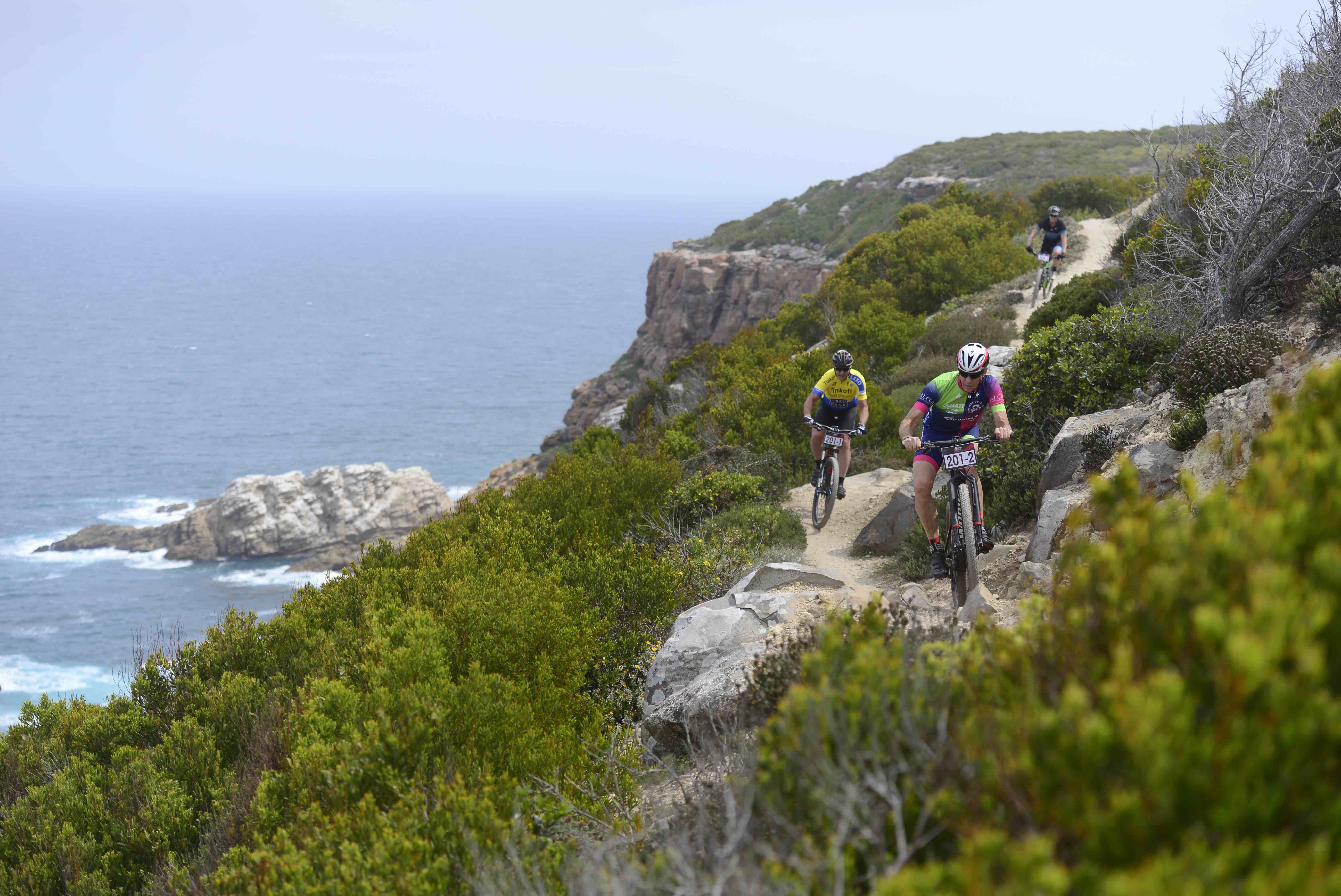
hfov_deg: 28.8
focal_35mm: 70
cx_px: 670
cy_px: 448
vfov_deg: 19.5
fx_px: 2608
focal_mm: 70
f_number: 2.8
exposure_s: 1/4000
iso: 360
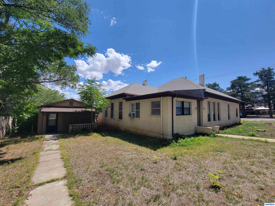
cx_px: 138
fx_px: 103
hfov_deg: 106.2
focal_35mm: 13
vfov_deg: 89.9
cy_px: 103
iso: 50
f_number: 2.2
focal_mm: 2.2
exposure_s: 1/1700
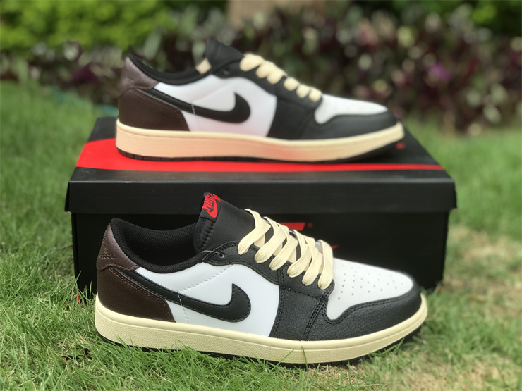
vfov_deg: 25.7
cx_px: 261
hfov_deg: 33.8
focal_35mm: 57
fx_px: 860
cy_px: 196
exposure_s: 1/191
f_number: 2.8
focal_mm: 6.6
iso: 20
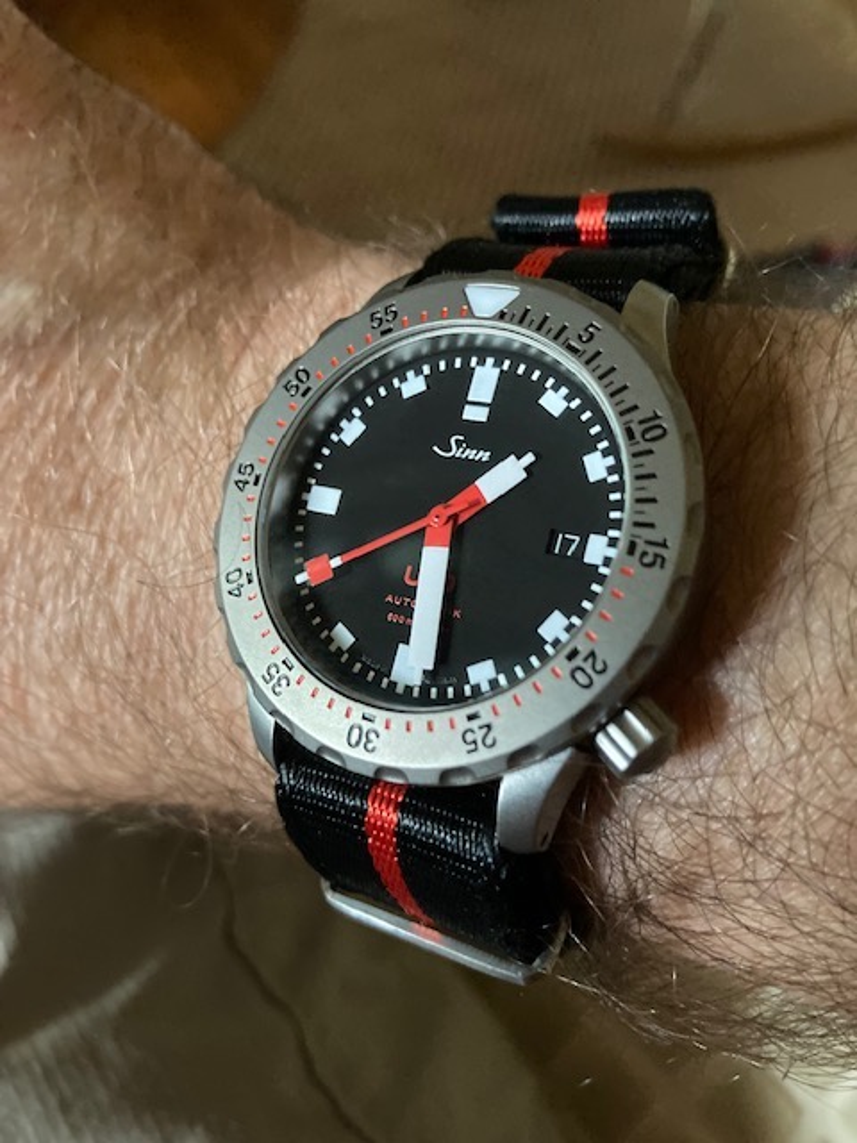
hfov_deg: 49.7
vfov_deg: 63.4
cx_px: 428
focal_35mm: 28
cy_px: 572
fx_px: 924
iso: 640
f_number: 1.8
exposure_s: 1/29
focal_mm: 3.99
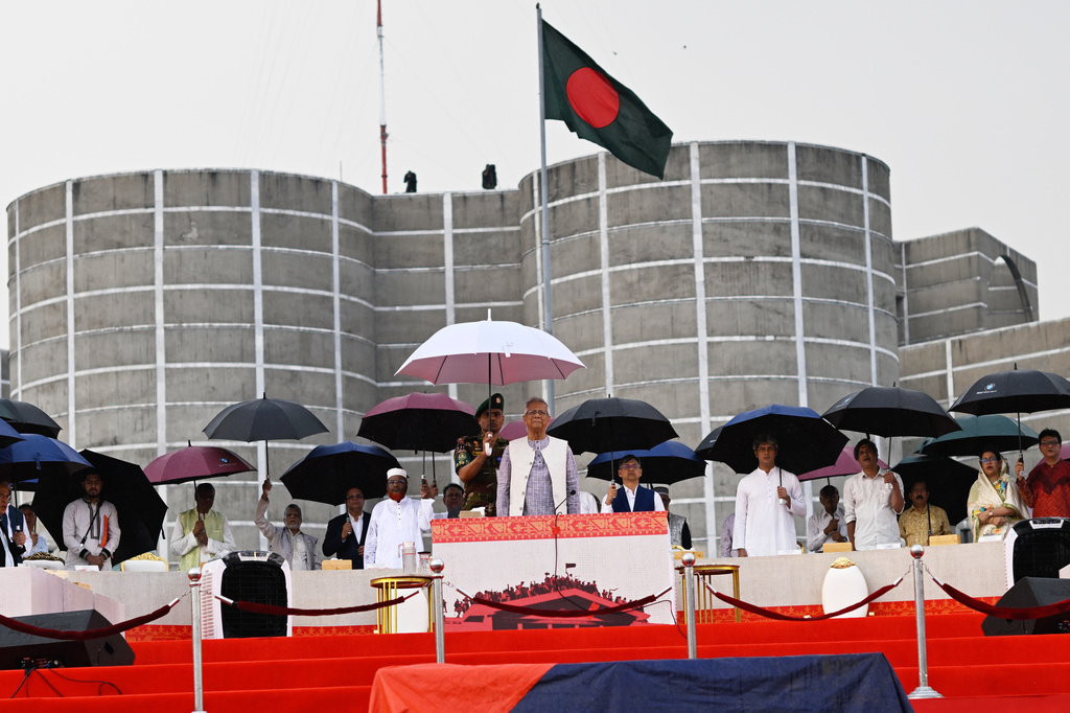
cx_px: 535
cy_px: 356
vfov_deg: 10.8
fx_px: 3773
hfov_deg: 16.1
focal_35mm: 127
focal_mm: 85
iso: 250
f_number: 3.5
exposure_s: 1/640
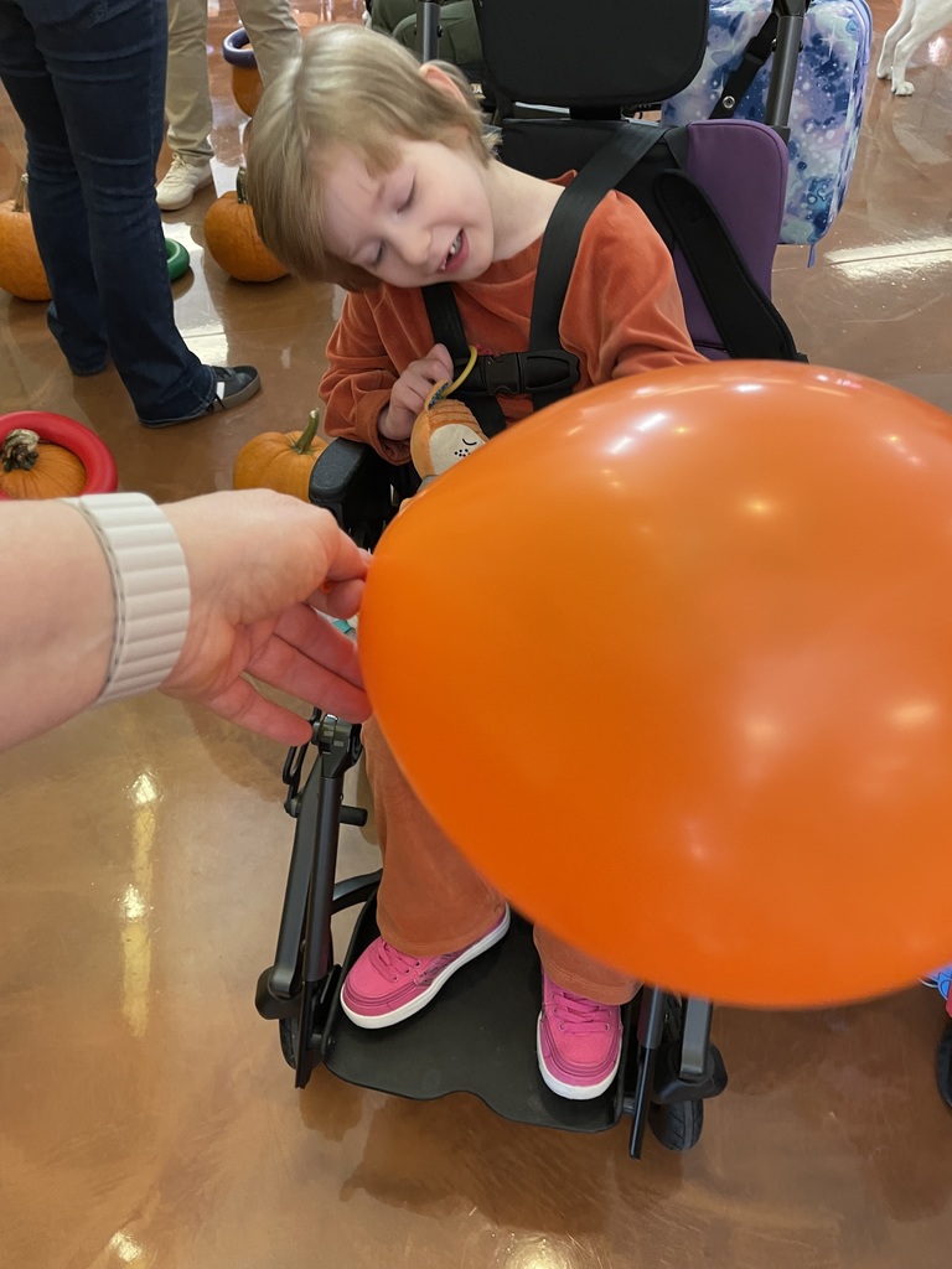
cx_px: 476
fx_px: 953
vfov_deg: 67.3
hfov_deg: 53.1
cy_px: 634
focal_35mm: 26
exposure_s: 1/60
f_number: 1.6
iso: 160
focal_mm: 4.2
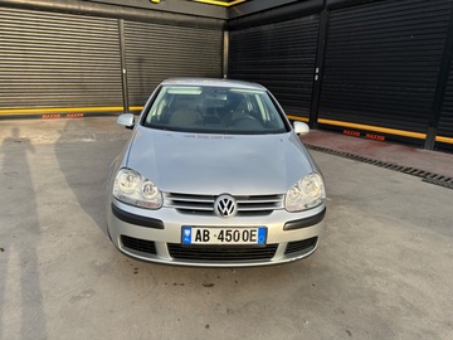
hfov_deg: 71.6
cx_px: 226
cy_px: 170
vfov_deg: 56.8
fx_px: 314
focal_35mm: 24
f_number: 1.78
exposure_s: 1/1357
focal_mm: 6.86
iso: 80
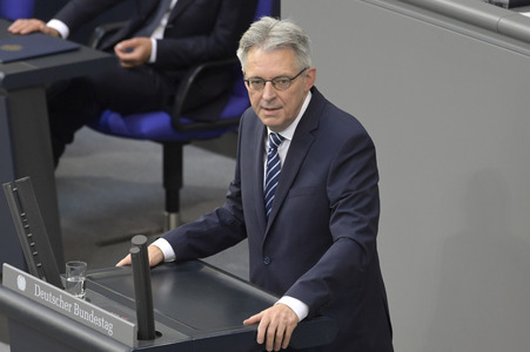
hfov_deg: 6.4
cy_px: 176
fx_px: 4708
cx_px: 265
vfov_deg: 4.3
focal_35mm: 320
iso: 8000
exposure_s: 1/500
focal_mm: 320
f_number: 5.6
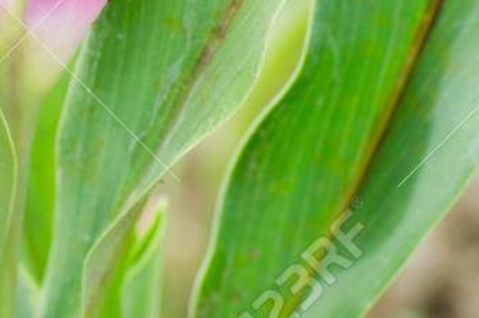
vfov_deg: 2.7
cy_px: -276
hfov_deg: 4.0
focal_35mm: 514
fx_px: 6826
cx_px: 28
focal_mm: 90
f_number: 5.6
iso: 100
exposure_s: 1/250
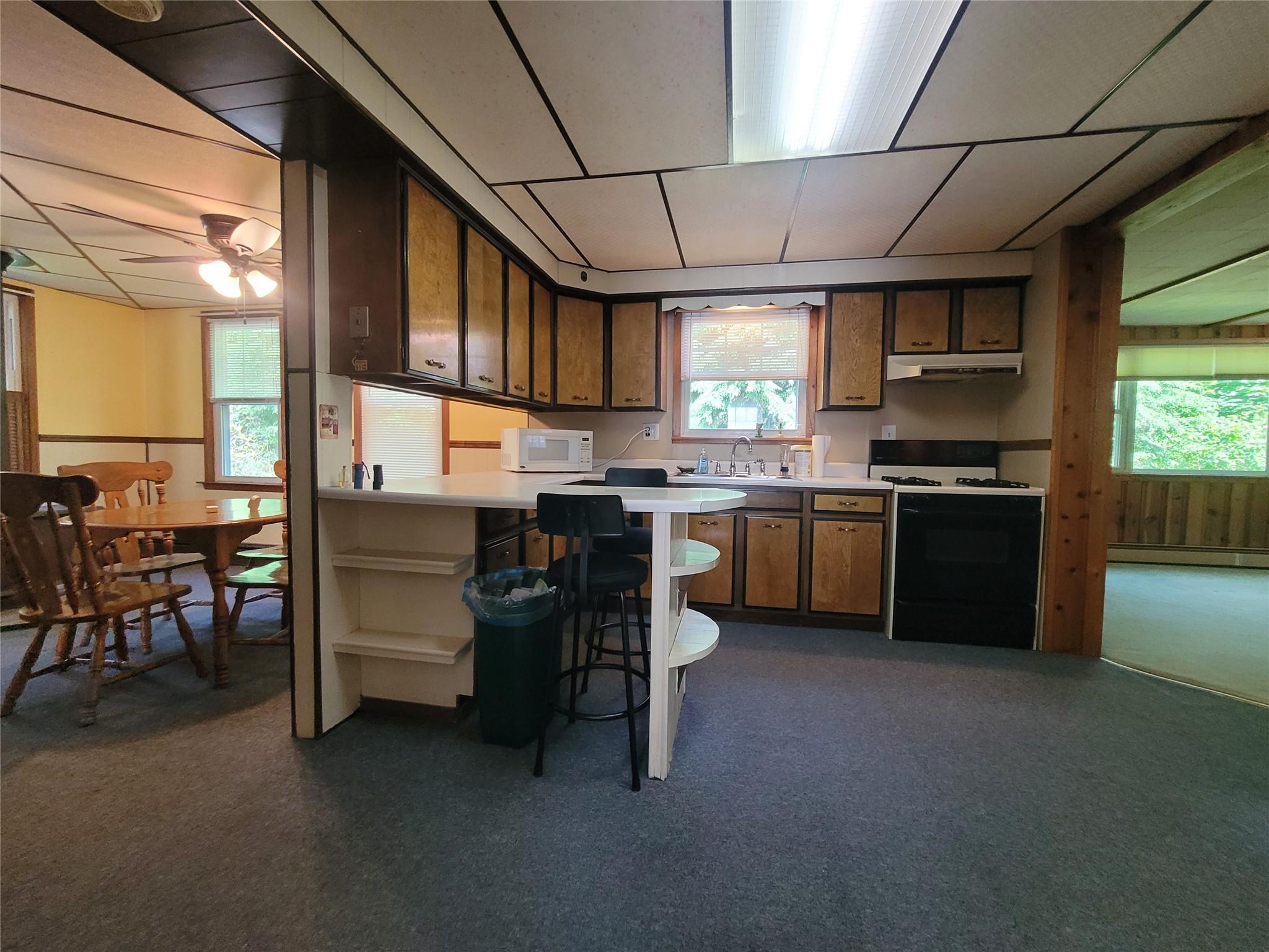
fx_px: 477
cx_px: 634
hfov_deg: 106.2
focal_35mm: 13
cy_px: 476
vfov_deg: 89.9
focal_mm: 2.2
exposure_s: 1/60
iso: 400
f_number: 2.2
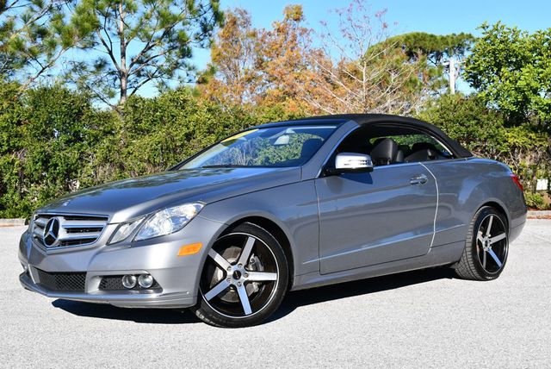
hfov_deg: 36.8
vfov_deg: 25.1
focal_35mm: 54
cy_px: 184
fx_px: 827
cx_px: 276
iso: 110
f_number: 8
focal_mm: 27
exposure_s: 1/250
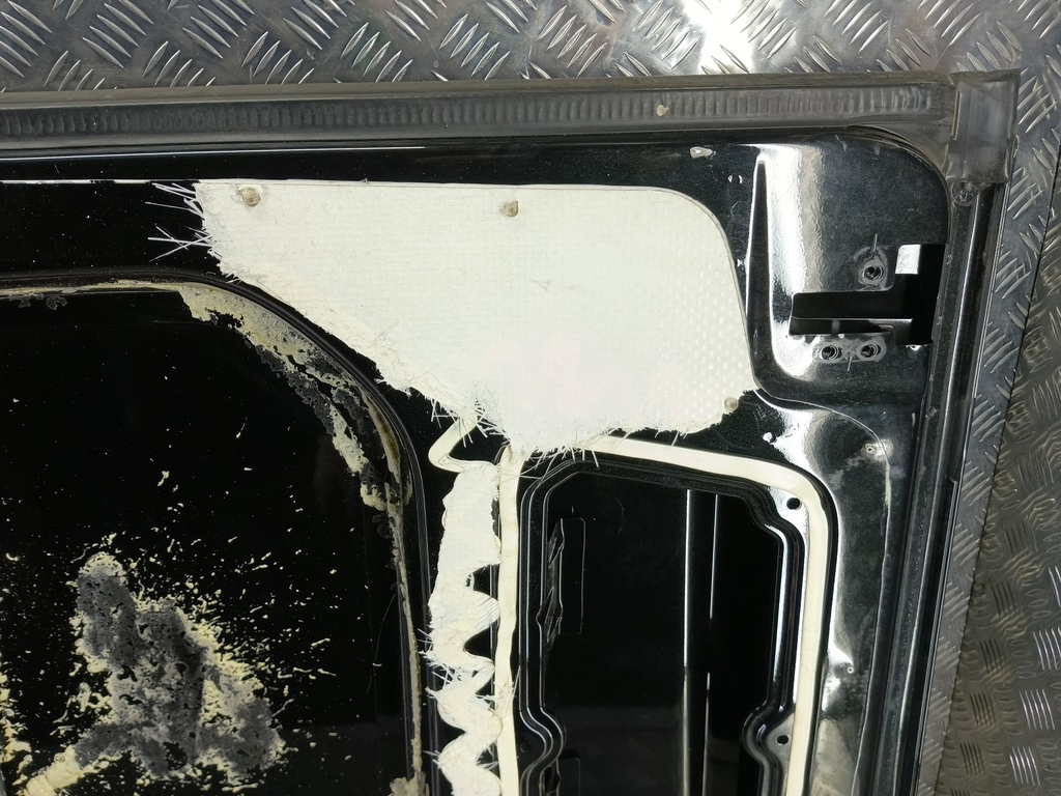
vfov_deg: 58.9
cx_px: 530
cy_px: 398
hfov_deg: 73.9
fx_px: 705
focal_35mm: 23
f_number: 1.6
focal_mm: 4.11
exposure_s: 1/50
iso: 126
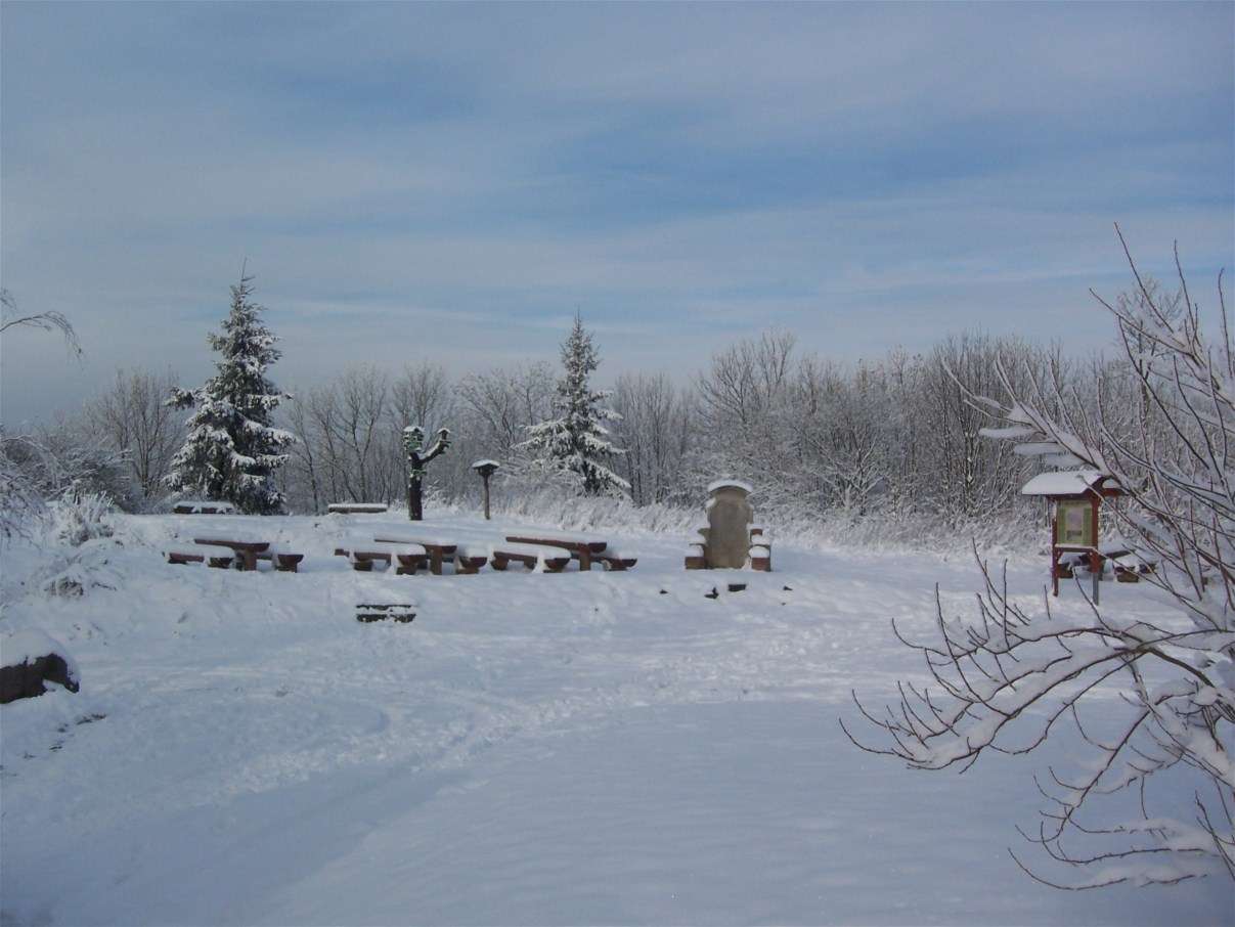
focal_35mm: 39
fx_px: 1392
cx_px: 618
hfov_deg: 47.9
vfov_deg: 36.8
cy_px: 464
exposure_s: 1/250
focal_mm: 6.4
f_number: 7.1
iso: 64
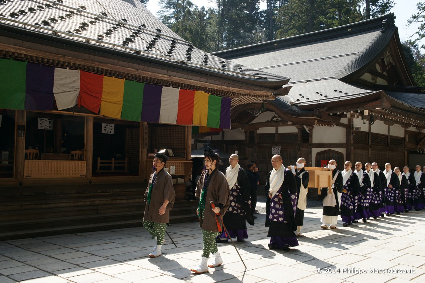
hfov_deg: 54.4
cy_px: 142
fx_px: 413
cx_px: 212
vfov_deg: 37.9
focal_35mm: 35
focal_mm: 35
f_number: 11
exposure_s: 1/200
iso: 400
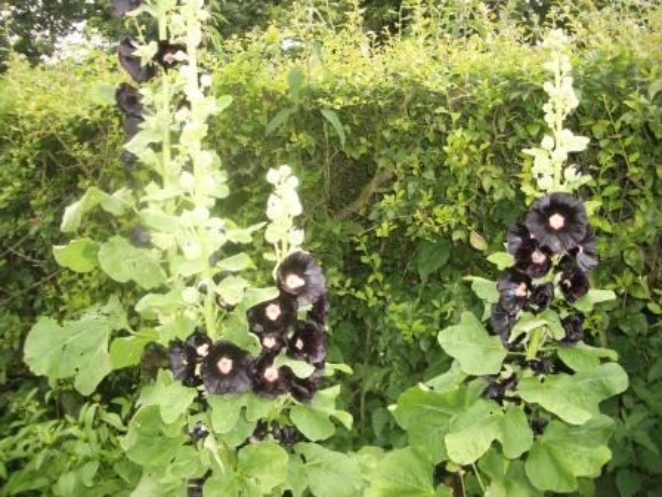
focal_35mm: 35
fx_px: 669
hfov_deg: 52.6
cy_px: 248
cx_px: 331
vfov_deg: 40.7
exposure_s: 1/80
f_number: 2.6
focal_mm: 5.8
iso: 200
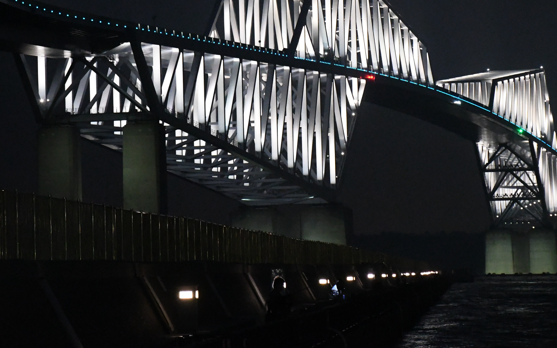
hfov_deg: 12.9
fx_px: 2459
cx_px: 282
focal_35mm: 162
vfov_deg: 8.1
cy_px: 102
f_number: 8
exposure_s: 1/30
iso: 12800
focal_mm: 75
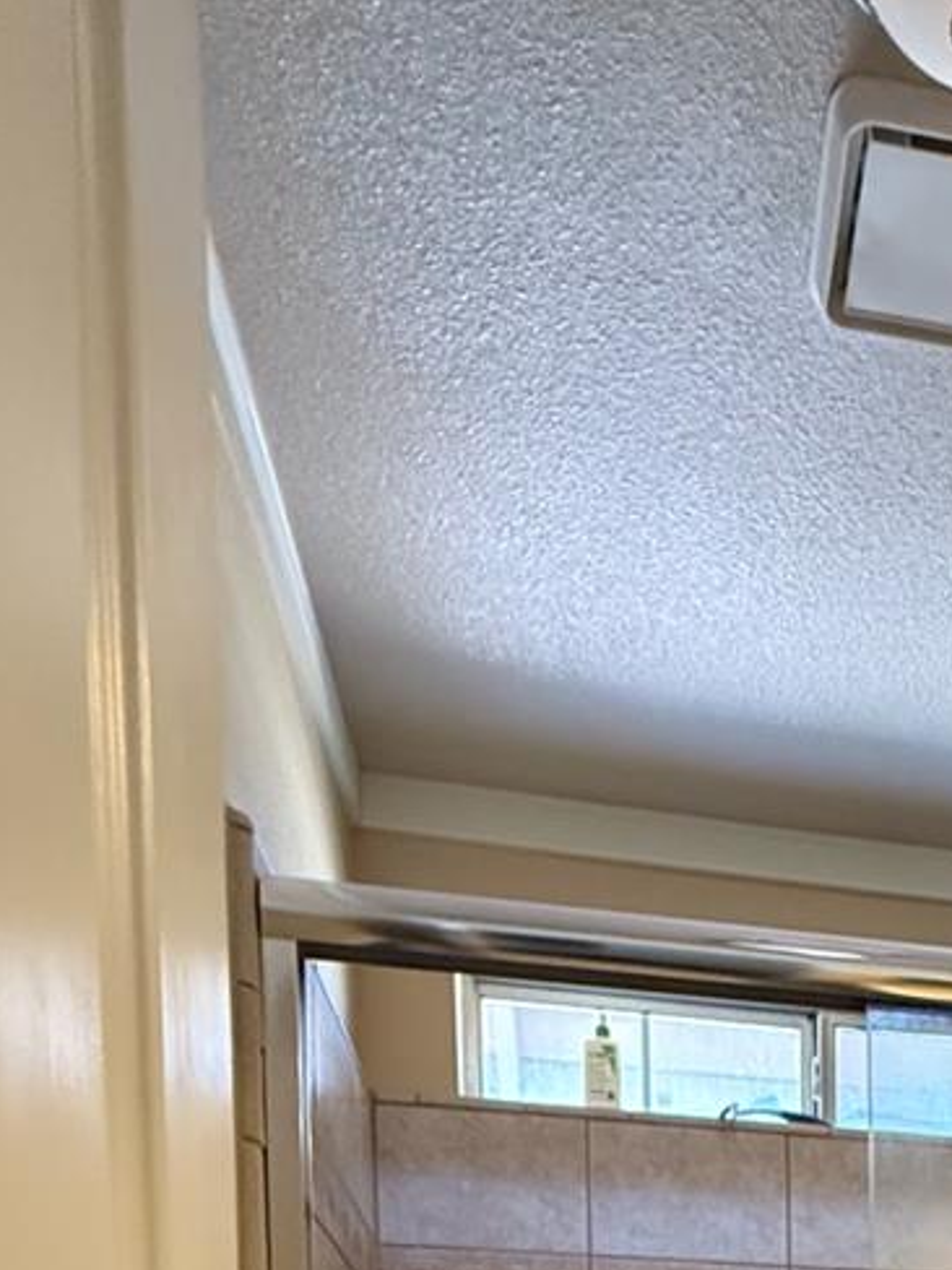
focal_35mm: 43
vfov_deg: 31.2
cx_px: 1034
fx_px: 1577
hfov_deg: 30.3
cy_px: 1738
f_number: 2.2
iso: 640
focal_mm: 2.22
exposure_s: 1/60
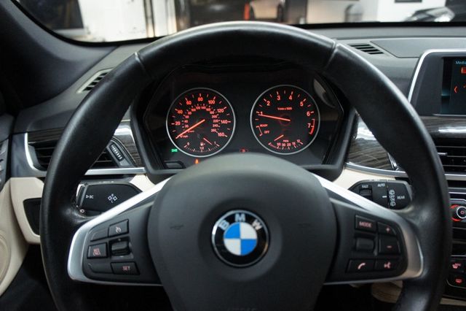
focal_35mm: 27
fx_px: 349
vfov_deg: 47.9
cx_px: 233
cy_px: 156
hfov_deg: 67.4
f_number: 3.5
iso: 1600
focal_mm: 18
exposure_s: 1/50
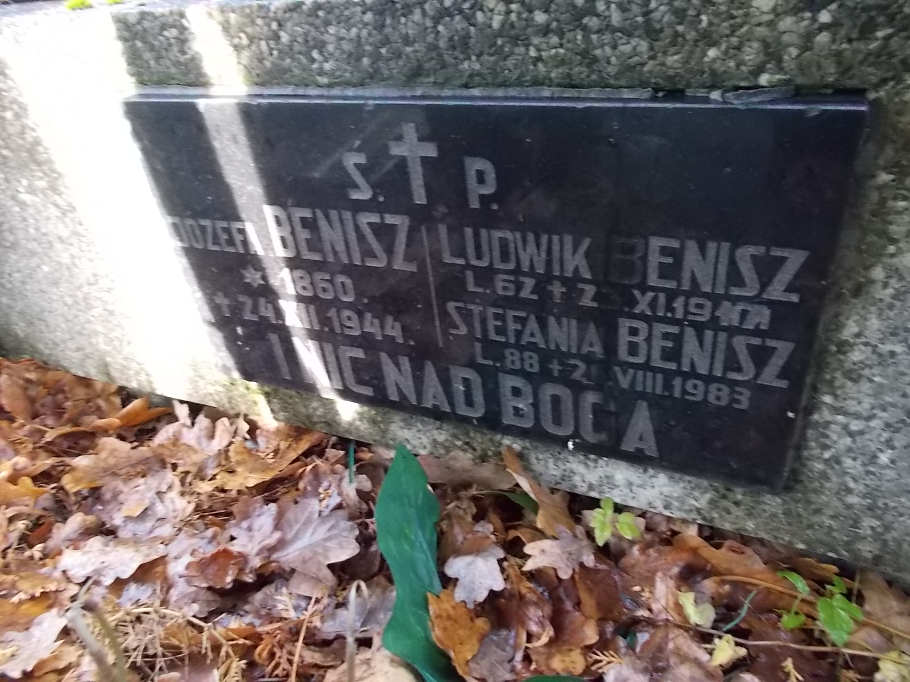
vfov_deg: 53.1
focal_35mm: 26
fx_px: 683
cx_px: 455
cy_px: 341
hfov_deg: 67.3
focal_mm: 4.6
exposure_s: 1/60
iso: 400
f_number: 3.2
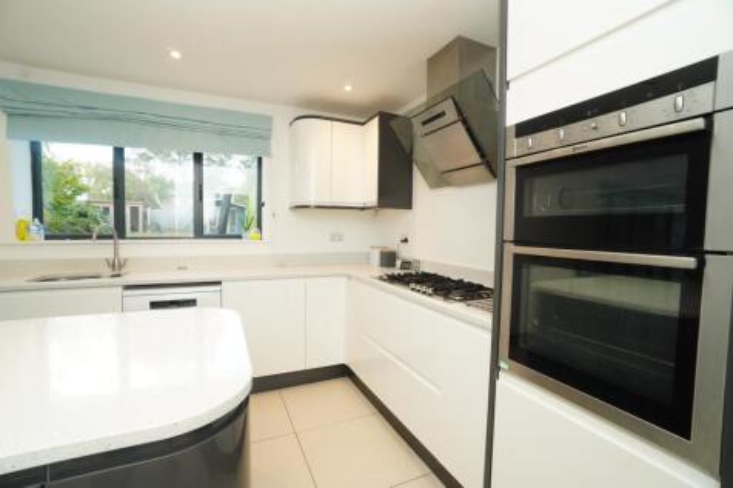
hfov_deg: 100.4
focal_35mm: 15
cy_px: 244
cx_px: 366
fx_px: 305
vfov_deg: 77.3
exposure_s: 1/60
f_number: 7.1
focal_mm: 10
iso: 800
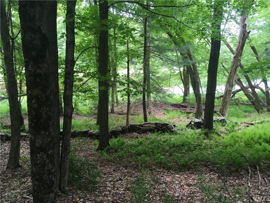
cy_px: 102
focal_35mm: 29
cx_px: 135
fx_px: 226
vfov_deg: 48.2
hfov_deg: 61.7
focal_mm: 4.15
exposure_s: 1/40
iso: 25
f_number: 2.2
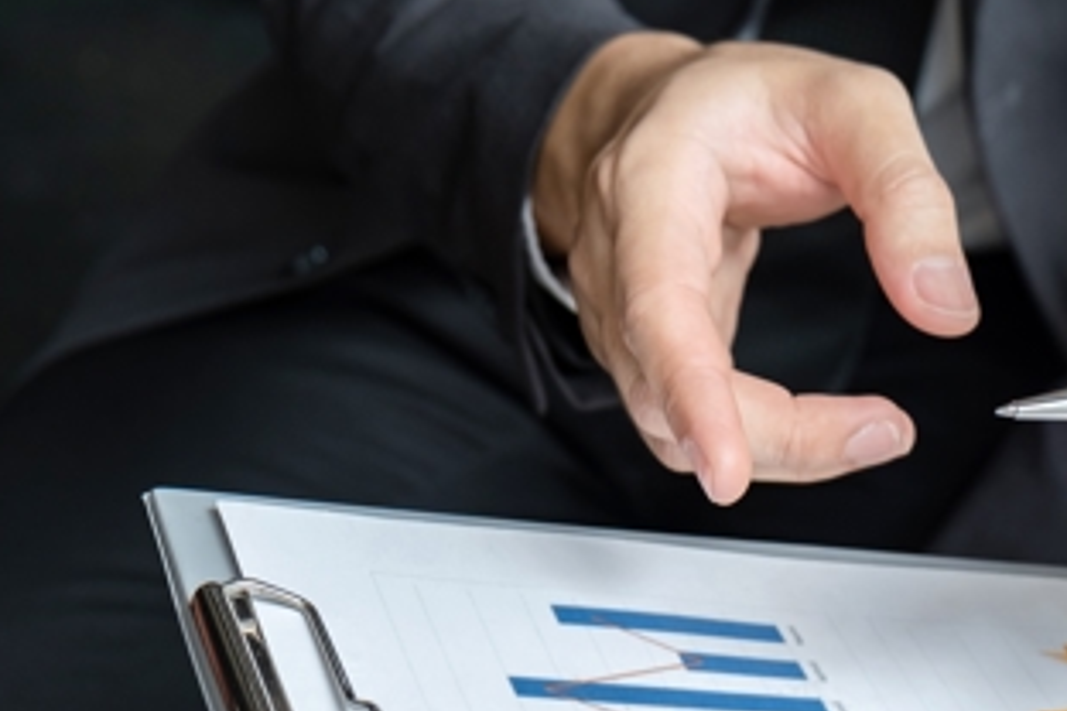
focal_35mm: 103
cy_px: 506
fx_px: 3053
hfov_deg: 19.5
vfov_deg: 13.3
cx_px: 917
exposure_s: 1/125
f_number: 3.6
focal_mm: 34.3
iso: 250
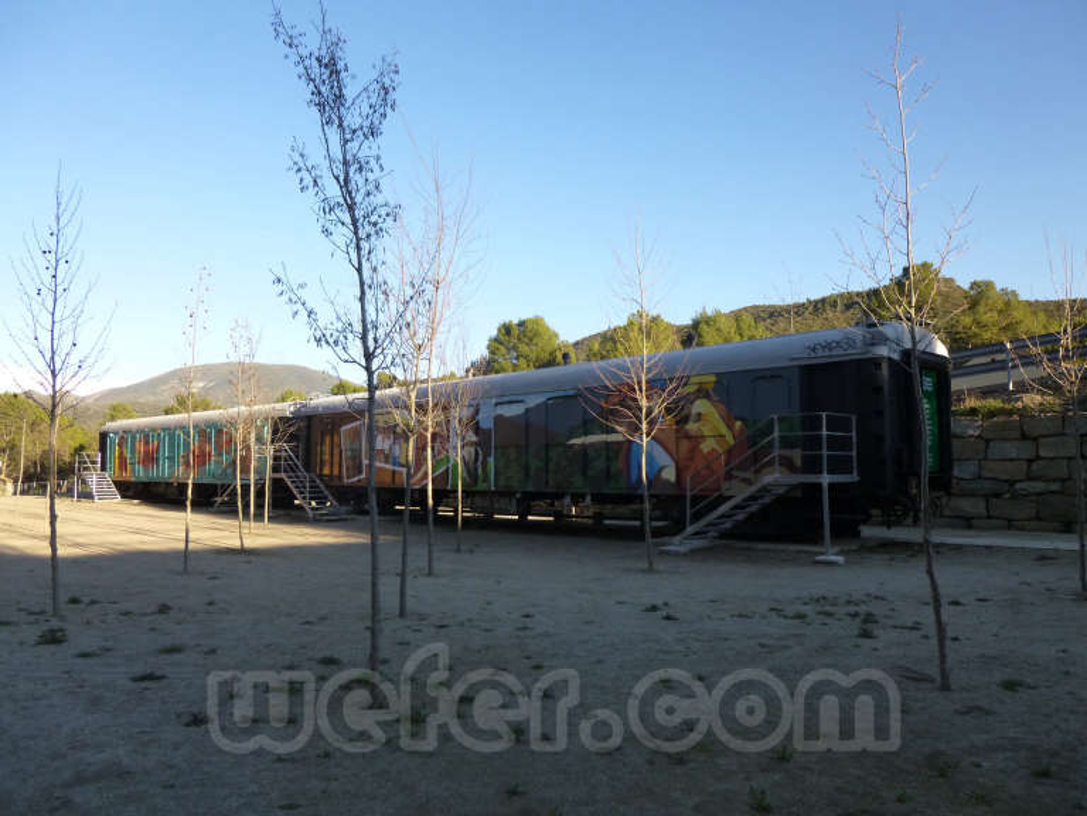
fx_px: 785
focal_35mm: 25
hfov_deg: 69.4
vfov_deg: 54.9
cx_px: 544
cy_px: 408
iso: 160
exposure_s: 1/320
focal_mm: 4.5
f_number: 3.1
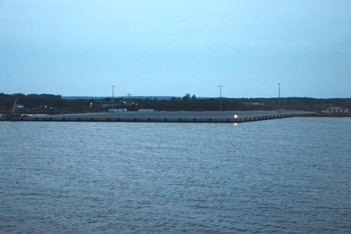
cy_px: 117
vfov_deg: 21.5
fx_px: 614
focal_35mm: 63
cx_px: 176
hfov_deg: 31.9
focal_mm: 42
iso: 2000
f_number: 4.8
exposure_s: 1/60
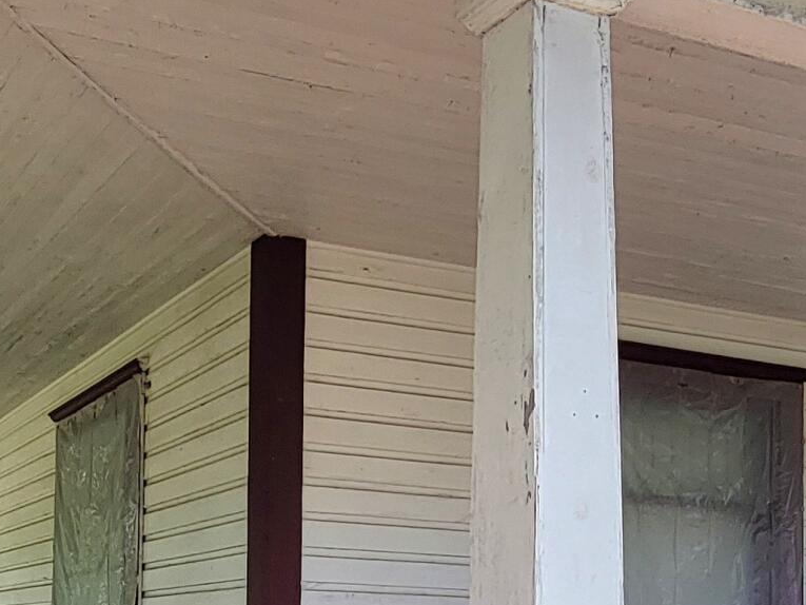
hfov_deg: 37.2
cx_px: 282
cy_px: 609
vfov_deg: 26.9
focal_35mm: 51
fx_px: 1188
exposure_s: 1/909
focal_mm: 2.2
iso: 50
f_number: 2.2
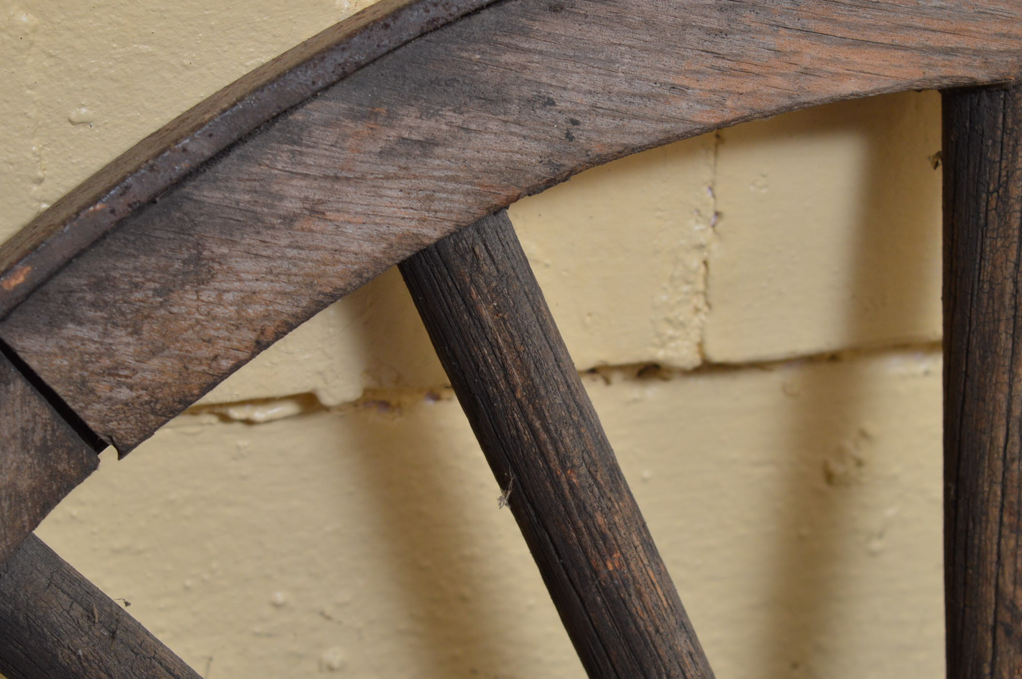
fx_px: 3148
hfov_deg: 18.4
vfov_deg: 12.3
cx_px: 503
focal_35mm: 111
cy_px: 302
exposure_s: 1/60
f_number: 6.3
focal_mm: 52
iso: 400
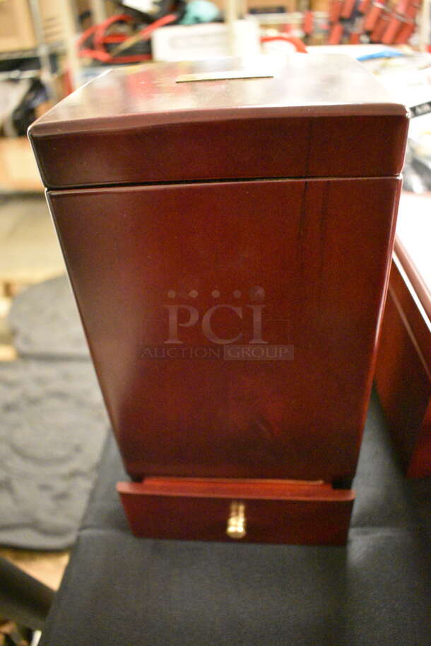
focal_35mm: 27
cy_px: 323
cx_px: 216
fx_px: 484
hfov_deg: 48.0
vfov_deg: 67.3
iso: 12800
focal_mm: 18
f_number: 3.5
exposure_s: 1/40
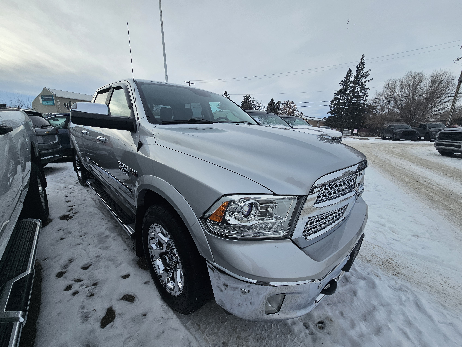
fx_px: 174
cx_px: 231
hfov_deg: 106.2
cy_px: 174
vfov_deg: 89.9
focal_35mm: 13
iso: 50
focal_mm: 2.2
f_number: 2.2
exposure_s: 1/2180
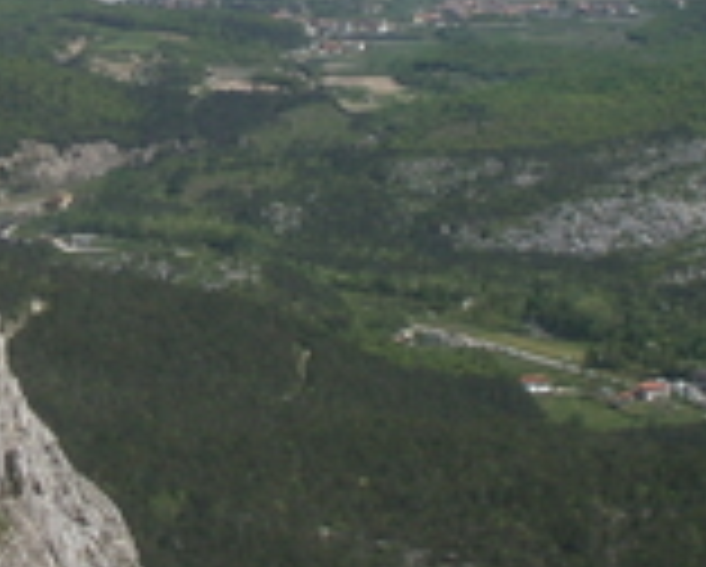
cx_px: 153
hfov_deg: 13.0
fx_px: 3075
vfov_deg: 10.3
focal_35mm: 147
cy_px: -135
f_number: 7.1
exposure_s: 1/250
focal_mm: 7.7
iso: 50
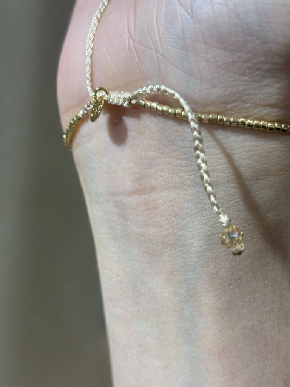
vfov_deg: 36.8
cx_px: 145
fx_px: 581
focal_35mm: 52
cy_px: 194
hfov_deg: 28.0
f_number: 1.6
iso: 50
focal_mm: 5.96
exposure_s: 1/100
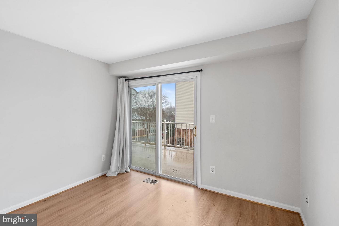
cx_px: 170
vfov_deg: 73.8
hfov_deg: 96.7
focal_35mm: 16
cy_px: 113
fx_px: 151
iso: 800
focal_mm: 16
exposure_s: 1/13
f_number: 8
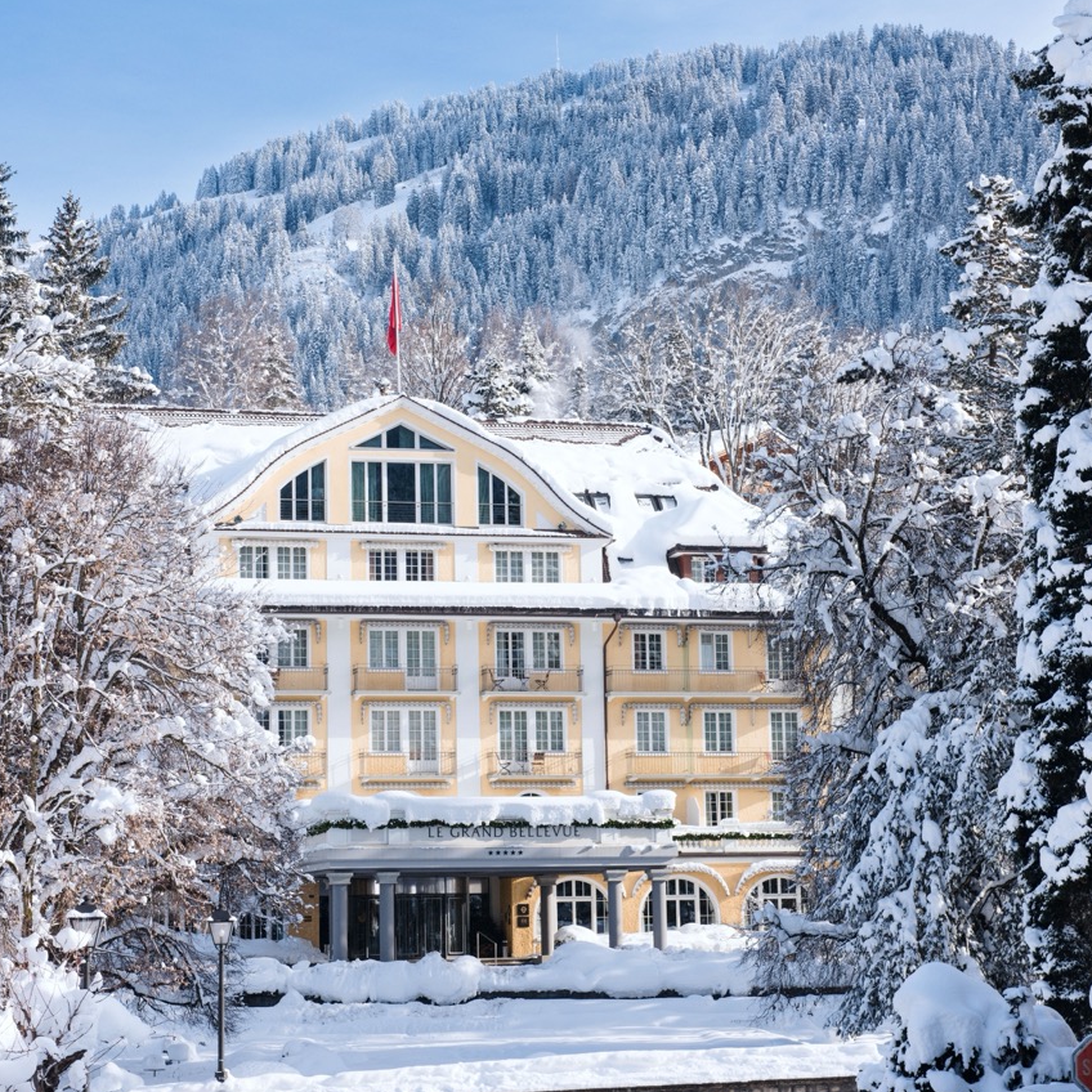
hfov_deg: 22.5
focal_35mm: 77
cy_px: 546
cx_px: 533
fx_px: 2748
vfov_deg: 22.5
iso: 64
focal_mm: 60
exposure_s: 1/80
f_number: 9
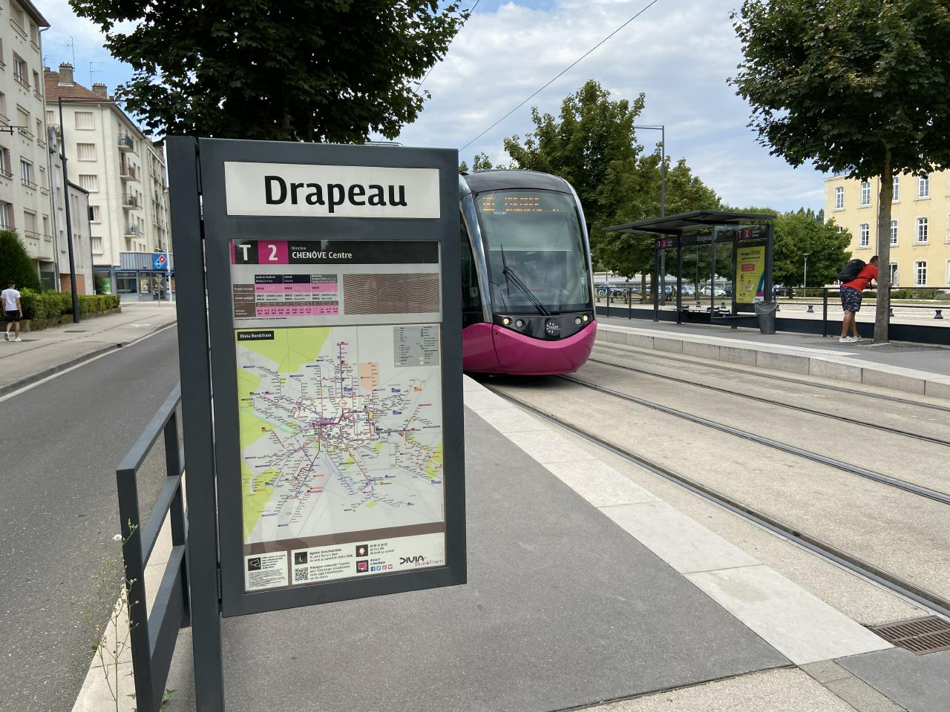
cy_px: 356
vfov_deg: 53.1
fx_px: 714
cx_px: 475
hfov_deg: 67.3
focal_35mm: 26
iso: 32
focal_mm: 4.25
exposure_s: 1/1522
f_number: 1.8
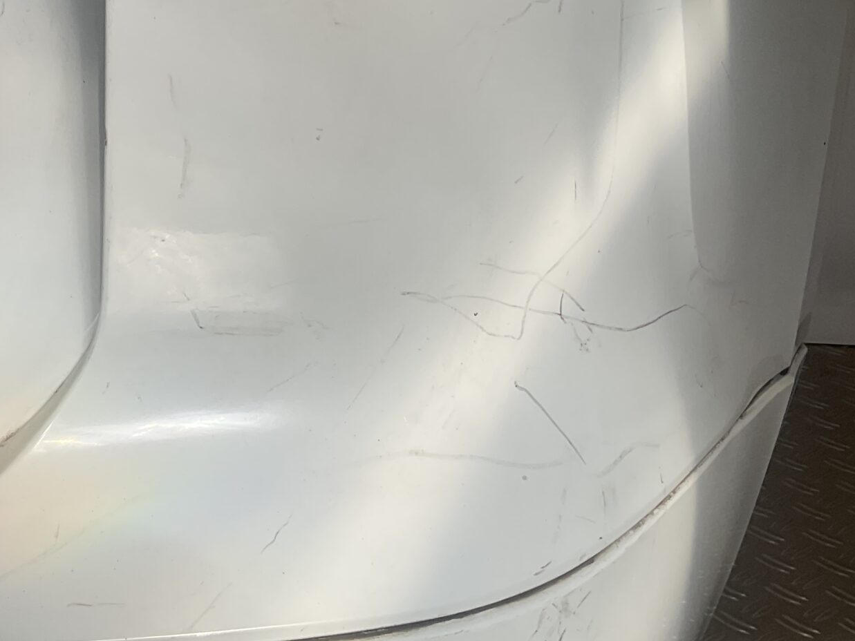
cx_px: 249
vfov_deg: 24.0
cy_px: 122
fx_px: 1482
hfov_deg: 31.8
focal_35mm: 60
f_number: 1.8
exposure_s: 1/1534
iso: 16
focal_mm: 3
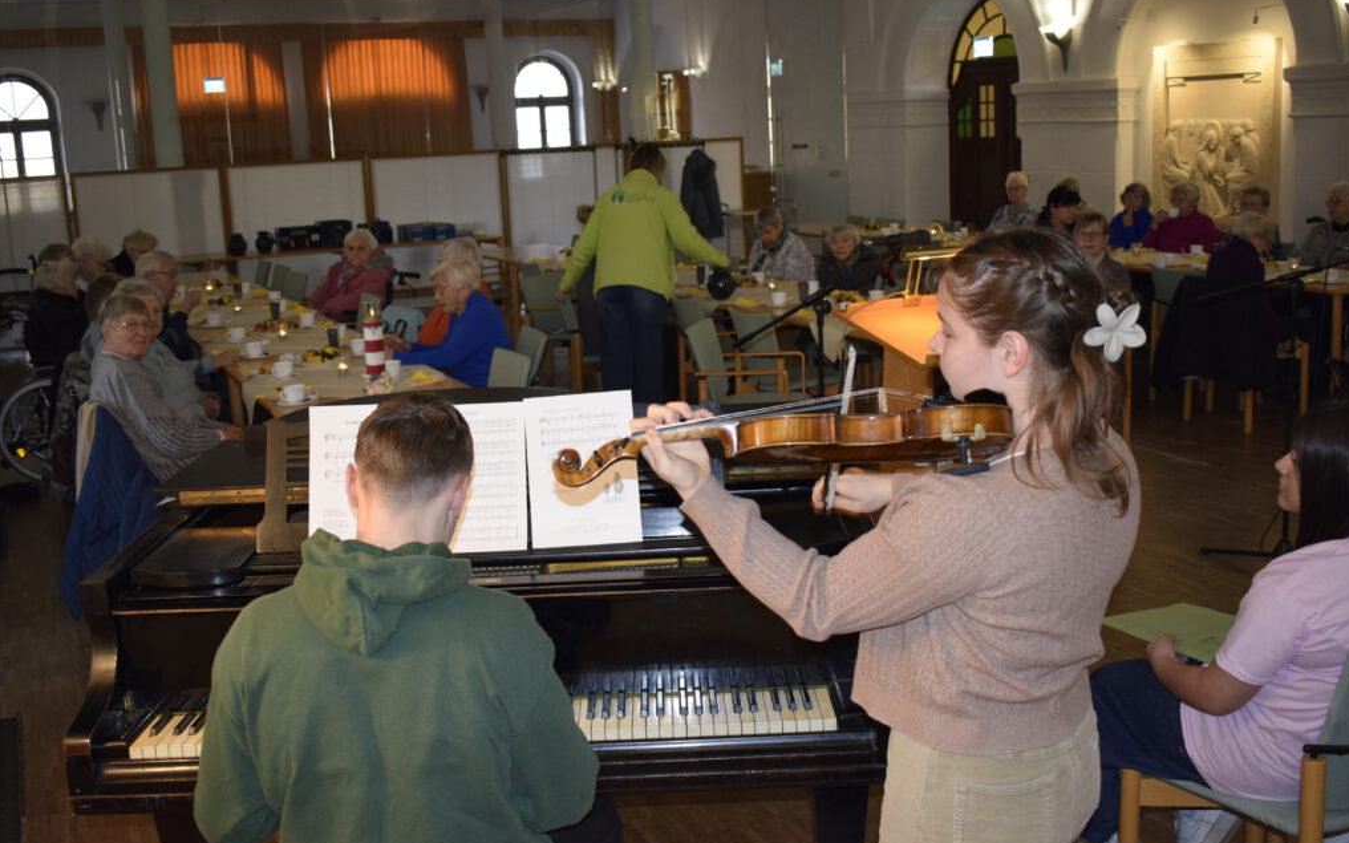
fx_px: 1416
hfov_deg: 50.9
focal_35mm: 39
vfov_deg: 33.2
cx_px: 677
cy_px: 424
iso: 1400
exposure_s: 1/60
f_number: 4
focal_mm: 25
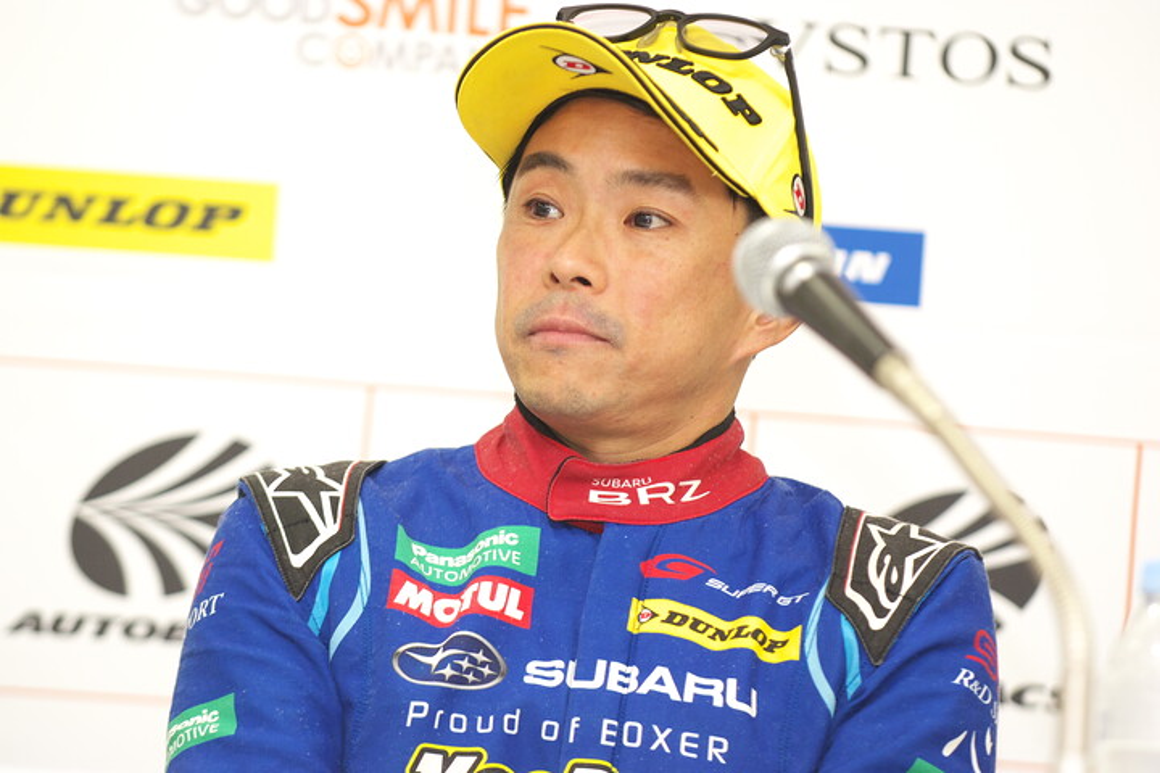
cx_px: 580
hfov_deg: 9.8
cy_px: 386
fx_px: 6766
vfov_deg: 6.5
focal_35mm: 210
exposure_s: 1/200
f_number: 2.8
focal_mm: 140
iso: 400
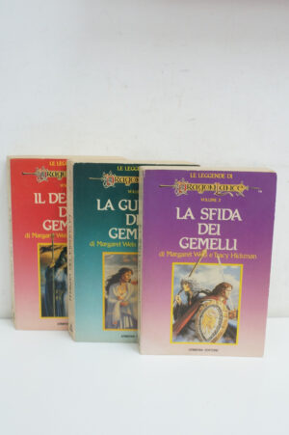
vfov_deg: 62.0
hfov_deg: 43.5
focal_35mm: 30
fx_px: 362
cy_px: 218
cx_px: 144
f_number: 4.5
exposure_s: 1/60
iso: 1250
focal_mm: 20
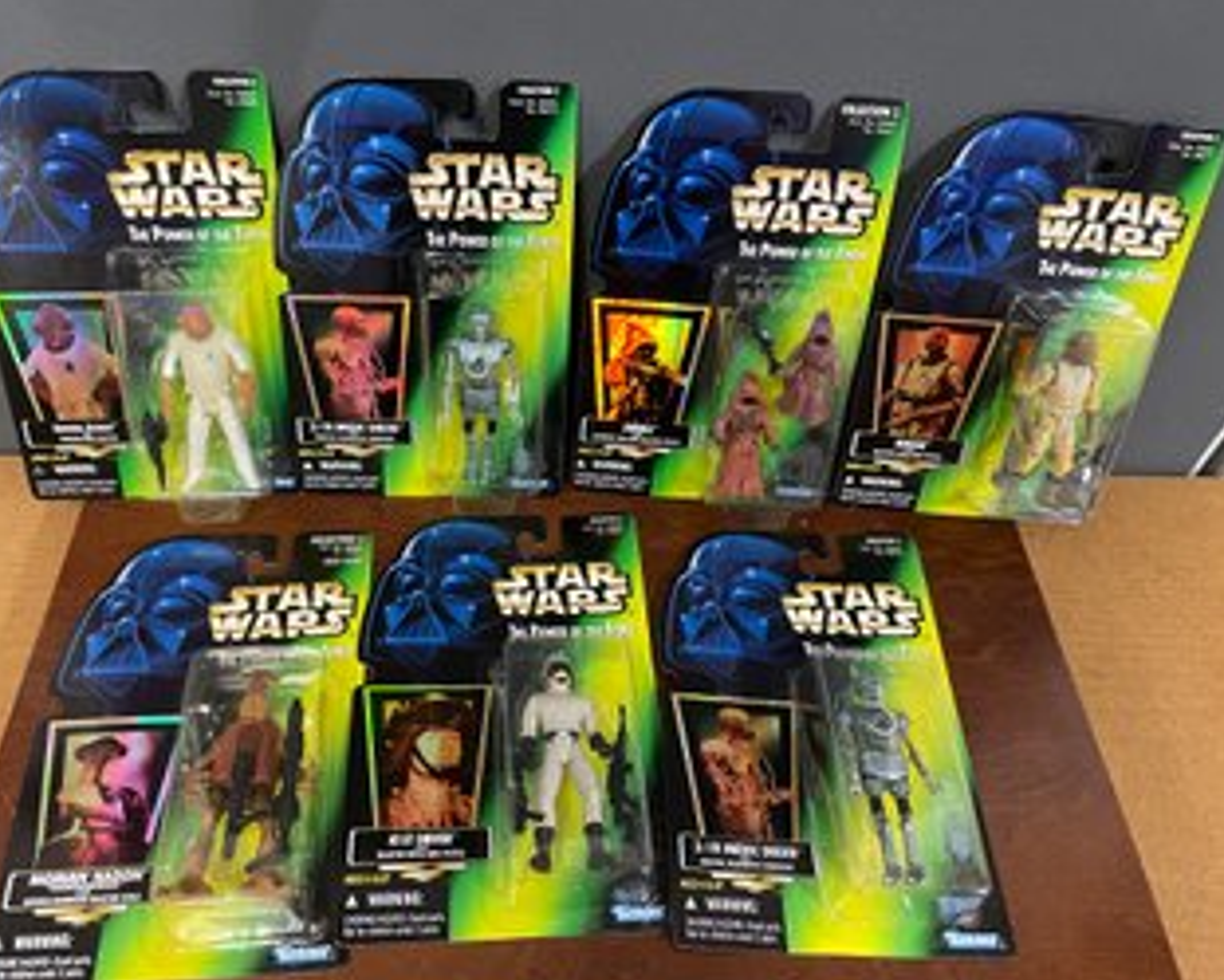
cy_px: 482
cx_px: 561
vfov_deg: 51.6
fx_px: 1015
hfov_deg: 62.1
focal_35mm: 28
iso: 320
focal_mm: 4.2
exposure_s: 1/60
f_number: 1.6
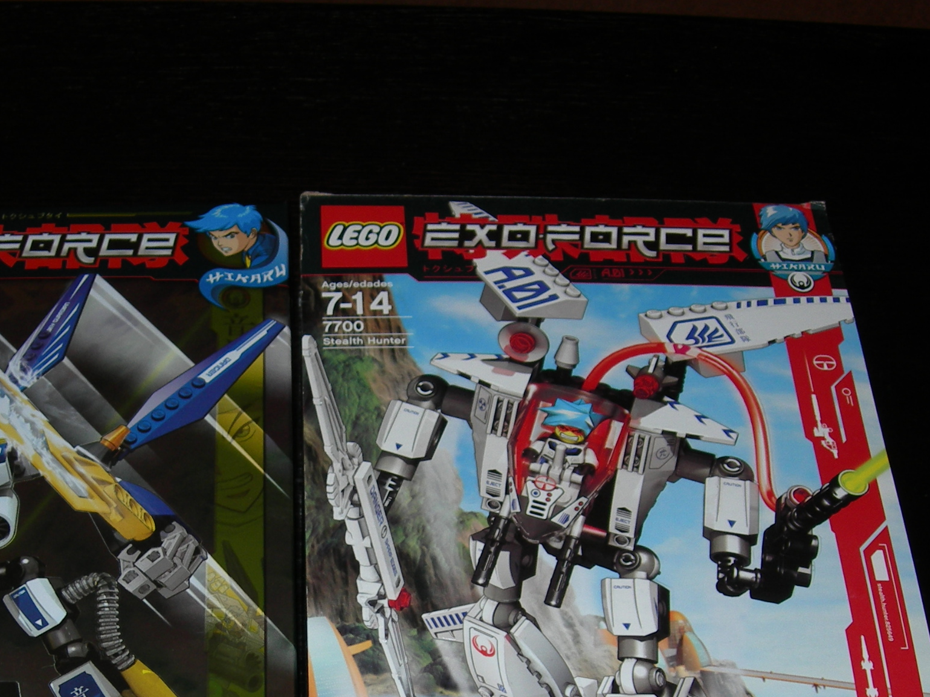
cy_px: 577
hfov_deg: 30.0
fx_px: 1719
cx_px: 303
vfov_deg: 22.6
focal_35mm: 64
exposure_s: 1/60.1
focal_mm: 7.8
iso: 50
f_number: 2.8
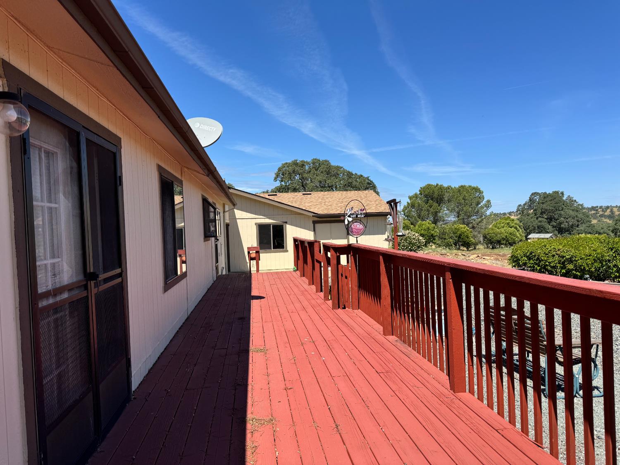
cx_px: 310
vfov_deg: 56.8
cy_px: 232
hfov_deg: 71.6
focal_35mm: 24
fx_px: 430
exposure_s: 1/4608
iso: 80
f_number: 1.78
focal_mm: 6.76
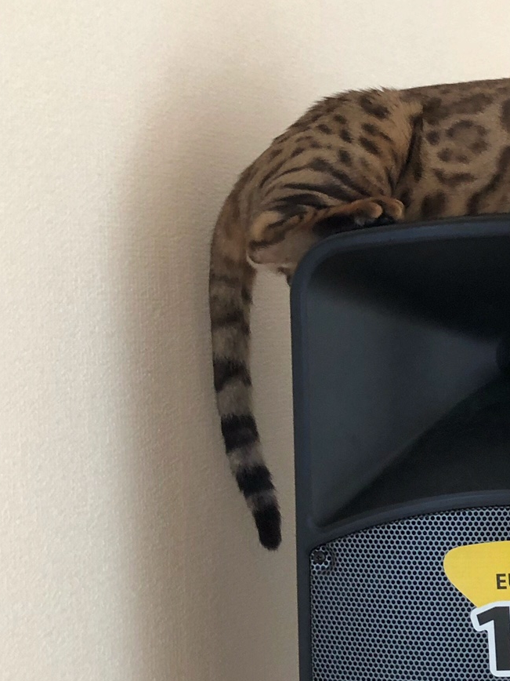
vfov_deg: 29.8
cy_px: 388
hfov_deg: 21.7
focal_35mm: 65
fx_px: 1277
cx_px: 518
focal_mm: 3.99
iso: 40
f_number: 1.8
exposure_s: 1/17
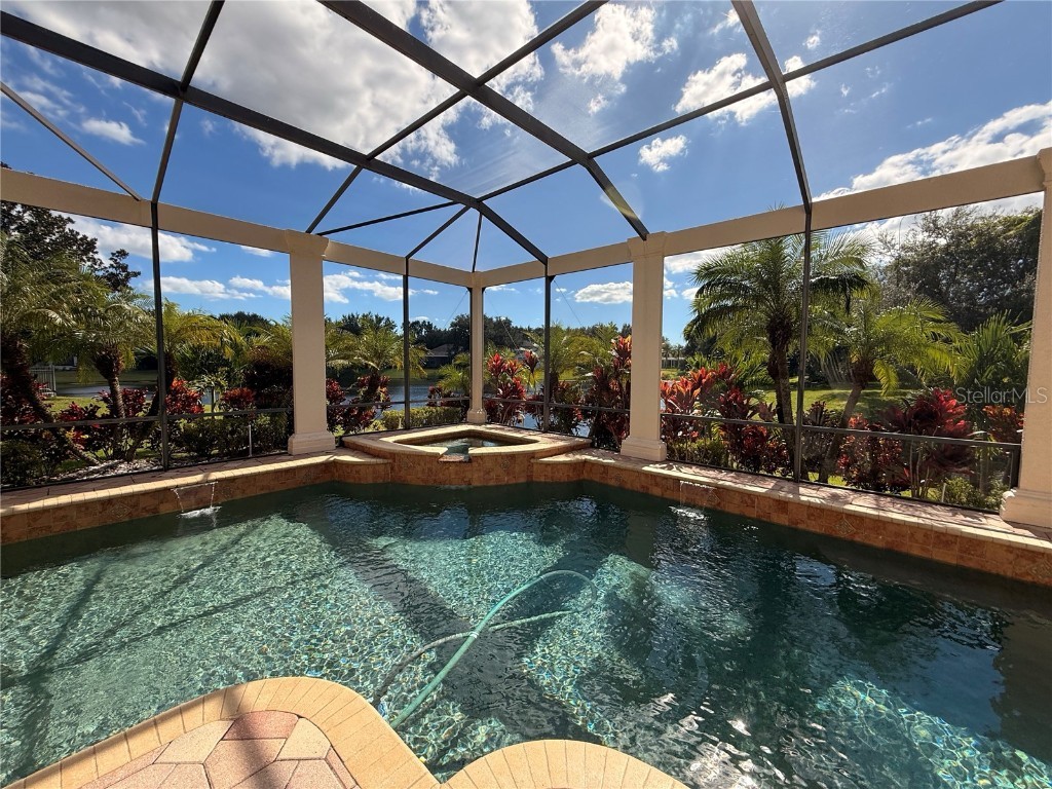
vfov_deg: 85.7
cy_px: 394
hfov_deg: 102.1
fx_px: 425
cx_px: 526
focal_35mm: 14
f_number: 2.2
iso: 50
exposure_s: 1/1001
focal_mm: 2.22
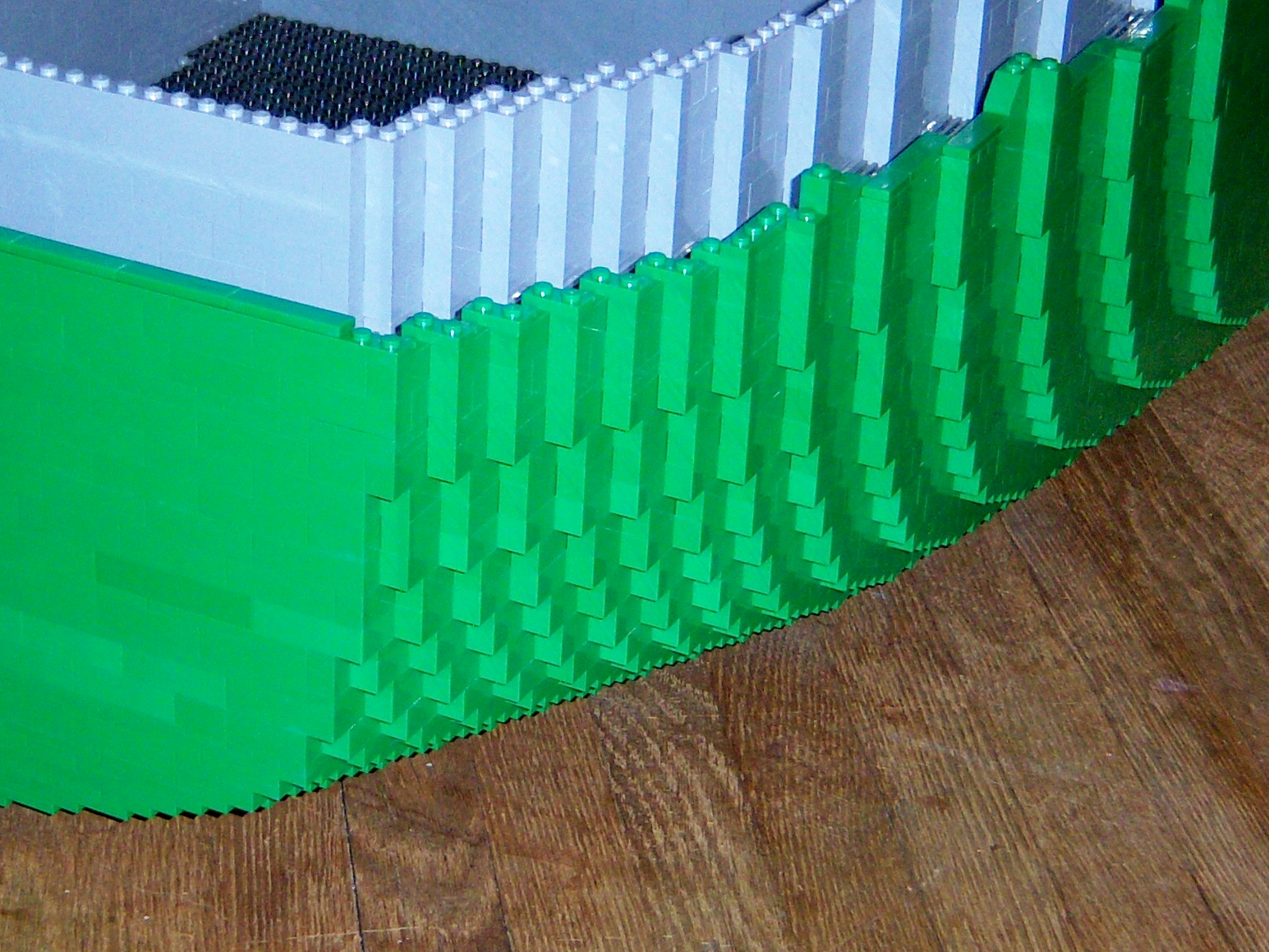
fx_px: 3116
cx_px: 430
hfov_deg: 22.9
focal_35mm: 85
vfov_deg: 17.3
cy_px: 346
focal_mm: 7.5
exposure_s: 1/60
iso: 80
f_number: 2.8
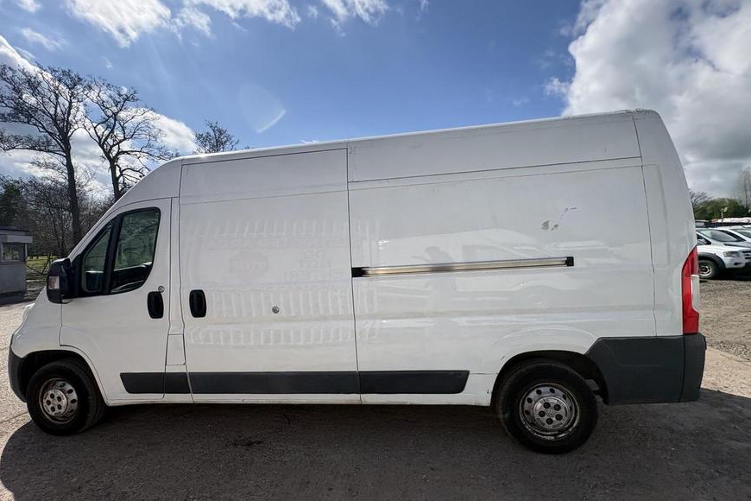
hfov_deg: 100.4
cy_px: 253
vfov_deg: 77.3
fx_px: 313
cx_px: 375
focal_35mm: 15
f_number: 2.2
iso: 50
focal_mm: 2.22
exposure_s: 1/2874
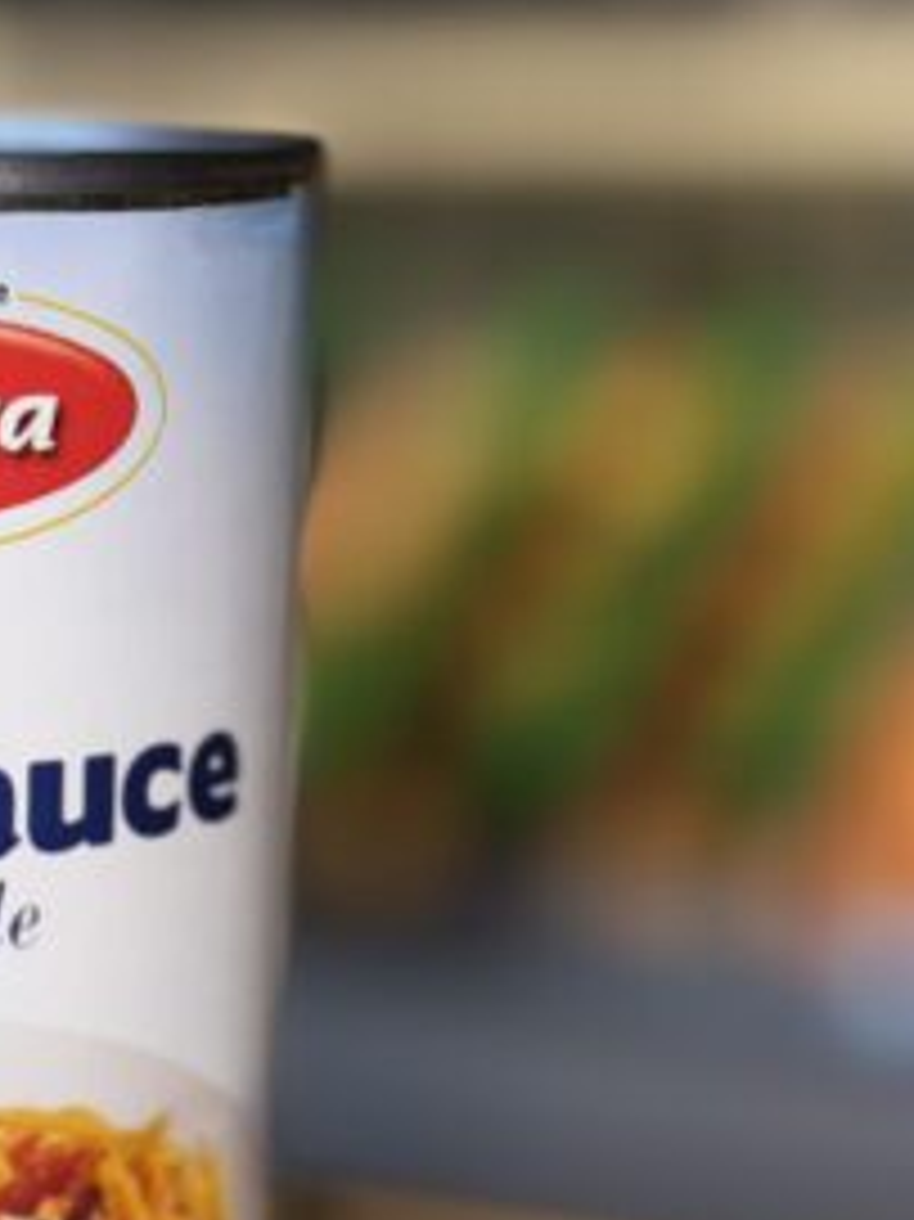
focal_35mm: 118
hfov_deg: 12.3
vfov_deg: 16.7
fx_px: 4158
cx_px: -185
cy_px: 759
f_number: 1.78
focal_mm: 6.76
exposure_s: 1/331
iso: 50
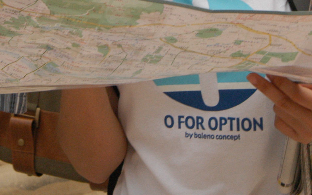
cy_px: -80
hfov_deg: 15.2
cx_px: 112
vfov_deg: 9.3
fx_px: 1169
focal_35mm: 137
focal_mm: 31
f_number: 9
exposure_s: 1/320
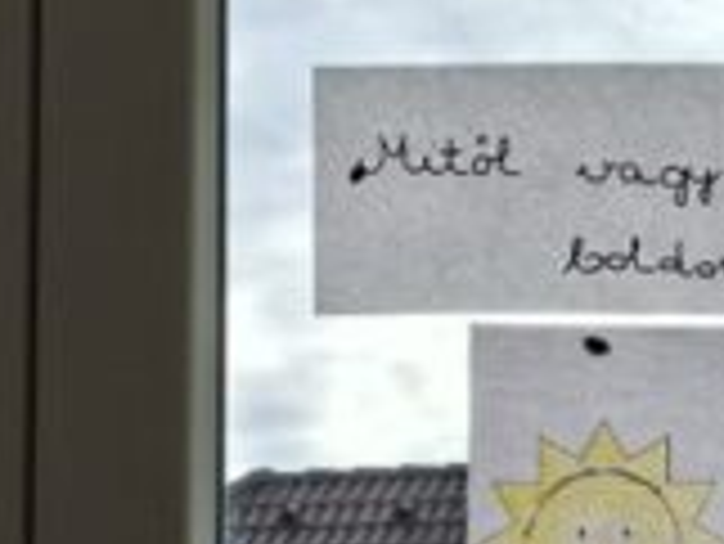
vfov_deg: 12.8
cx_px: 684
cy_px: 589
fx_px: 2386
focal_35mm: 114
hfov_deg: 17.0
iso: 50
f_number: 1.8
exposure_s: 1/2028
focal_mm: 5.54
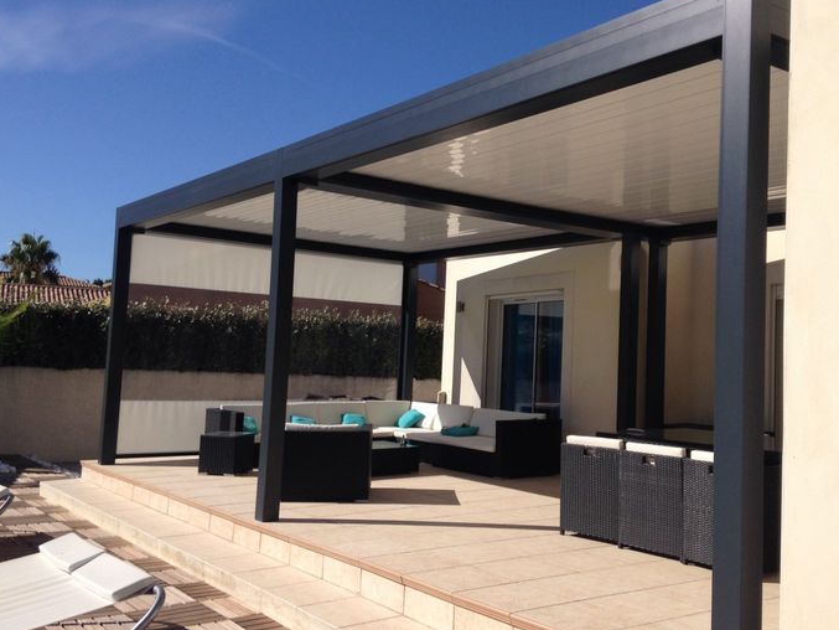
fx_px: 945
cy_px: 303
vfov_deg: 36.8
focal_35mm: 39
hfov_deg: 47.8
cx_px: 431
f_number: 2.4
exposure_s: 1/2358
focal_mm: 4.12
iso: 50
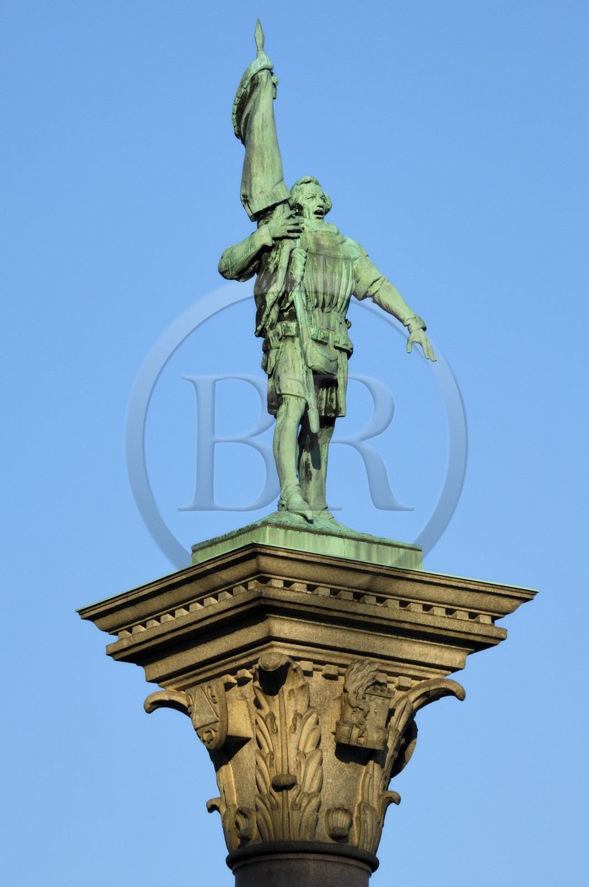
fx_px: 7384
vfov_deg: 6.9
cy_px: 444
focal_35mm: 300
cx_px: 294
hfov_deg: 4.6
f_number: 6.7
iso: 100
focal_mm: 200
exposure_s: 1/400
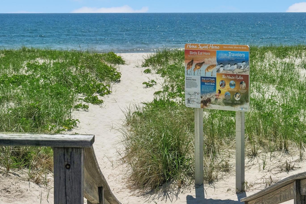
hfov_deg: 20.5
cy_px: 119
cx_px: 204
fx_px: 841
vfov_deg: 13.8
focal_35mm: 99
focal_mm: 44
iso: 400
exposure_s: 1/6400
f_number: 8
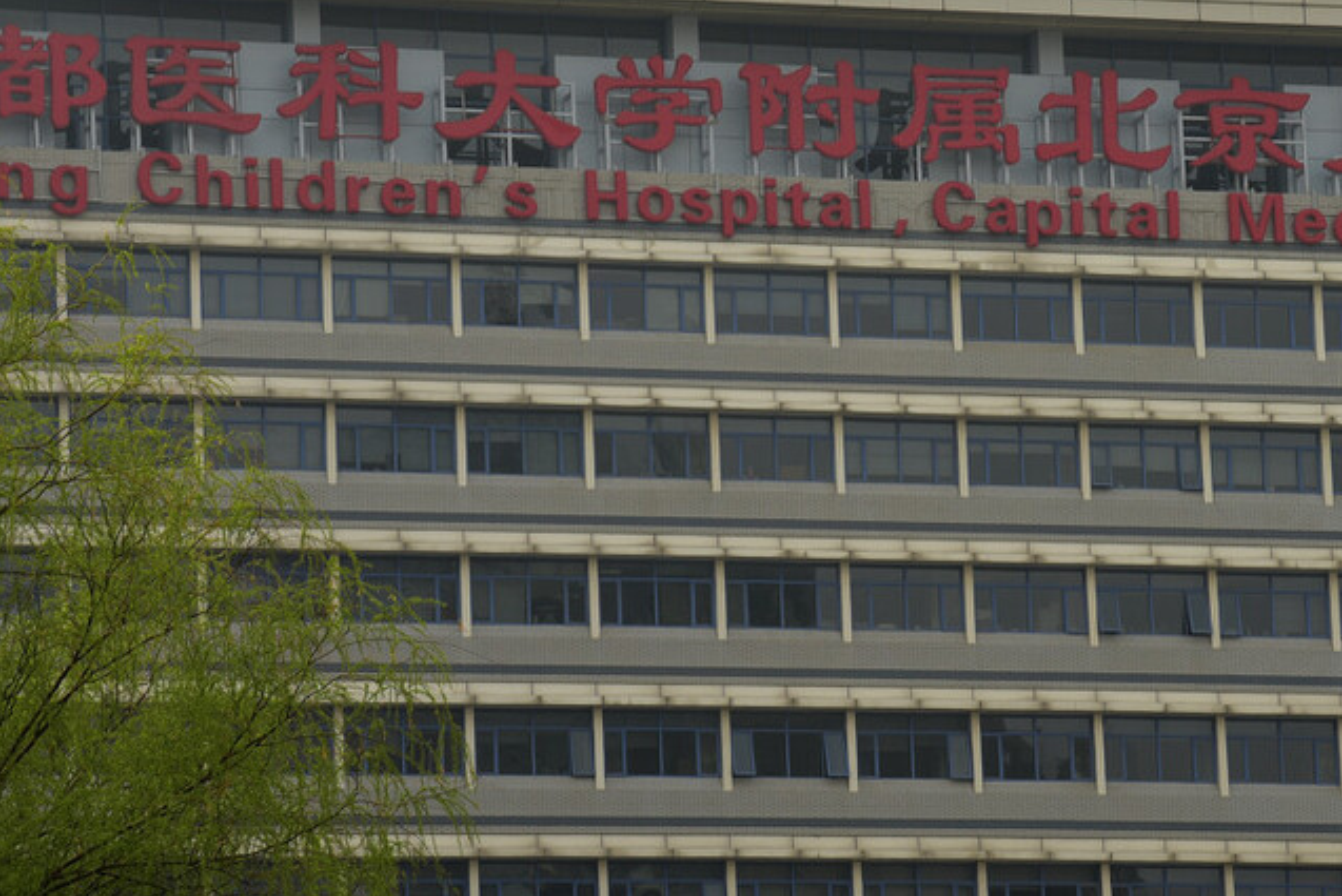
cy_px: 366
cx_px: 824
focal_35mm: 211
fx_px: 7867
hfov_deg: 9.7
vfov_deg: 6.5
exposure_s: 1/125
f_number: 8
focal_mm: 112
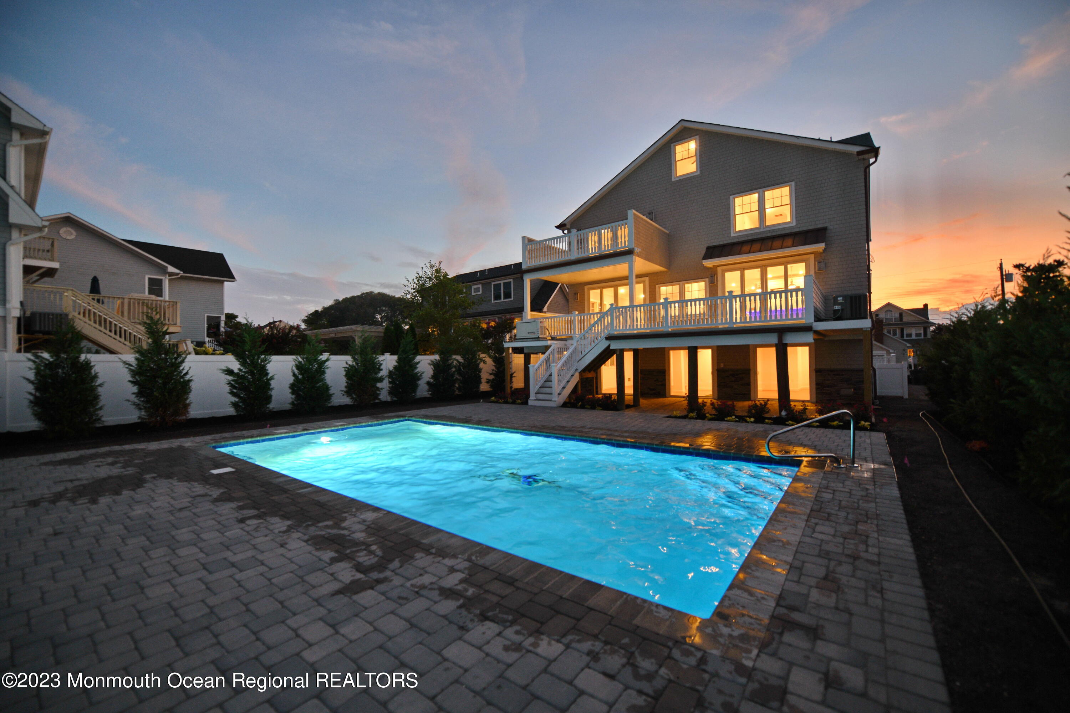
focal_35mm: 14
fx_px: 416
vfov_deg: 81.2
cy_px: 356
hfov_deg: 104.3
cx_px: 535
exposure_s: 1/15
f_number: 2.8
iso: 560
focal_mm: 14
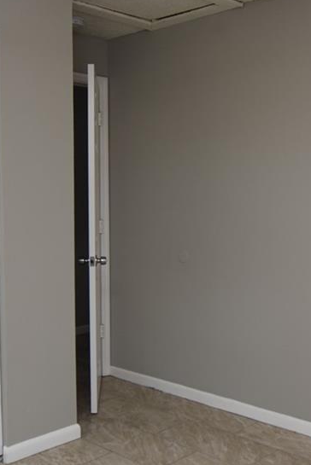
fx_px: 569
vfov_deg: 44.5
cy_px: 239
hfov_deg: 30.5
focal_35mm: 44
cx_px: 173
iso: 100
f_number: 3.5
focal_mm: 10
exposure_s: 1/80
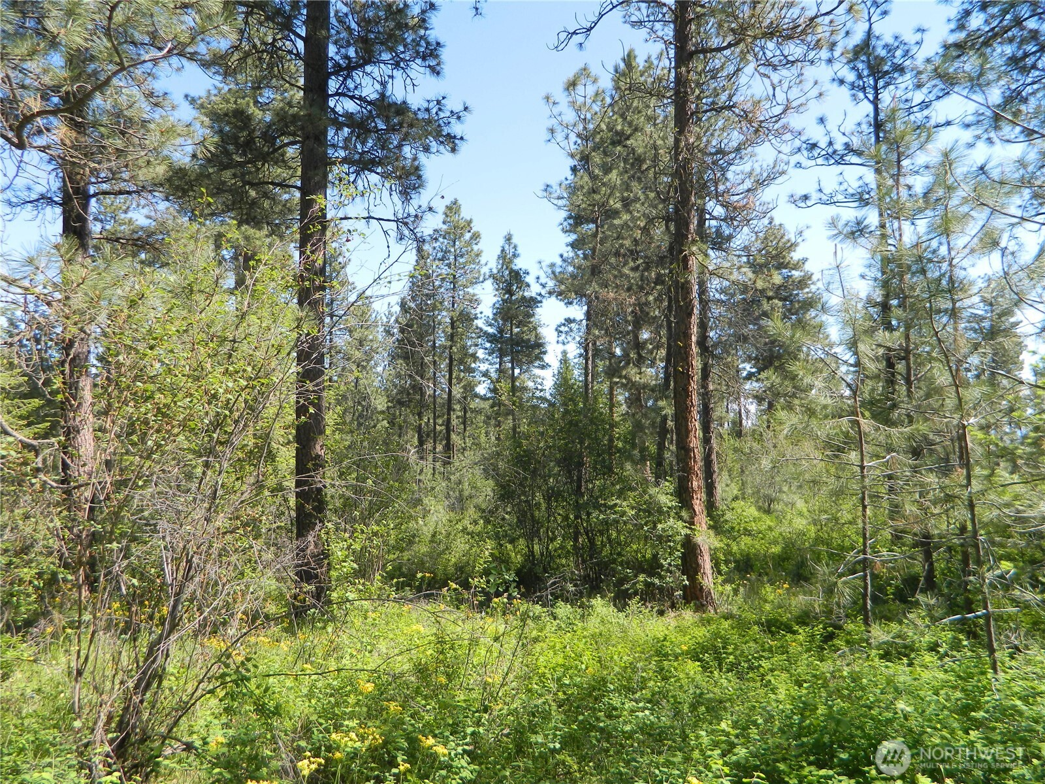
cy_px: 392
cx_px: 522
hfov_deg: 69.4
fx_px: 755
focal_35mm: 25
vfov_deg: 54.9
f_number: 3.1
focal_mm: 4.5
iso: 80
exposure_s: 1/400
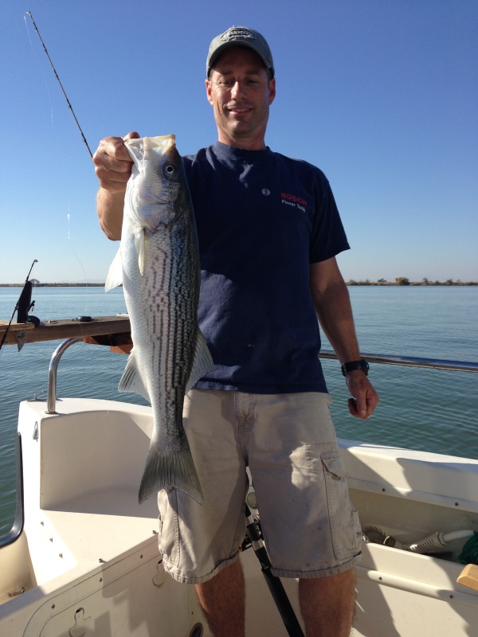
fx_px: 608
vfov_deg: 55.4
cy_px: 318
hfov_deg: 42.9
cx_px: 239
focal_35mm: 33
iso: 50
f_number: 2.4
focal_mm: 4.12
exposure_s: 1/1595
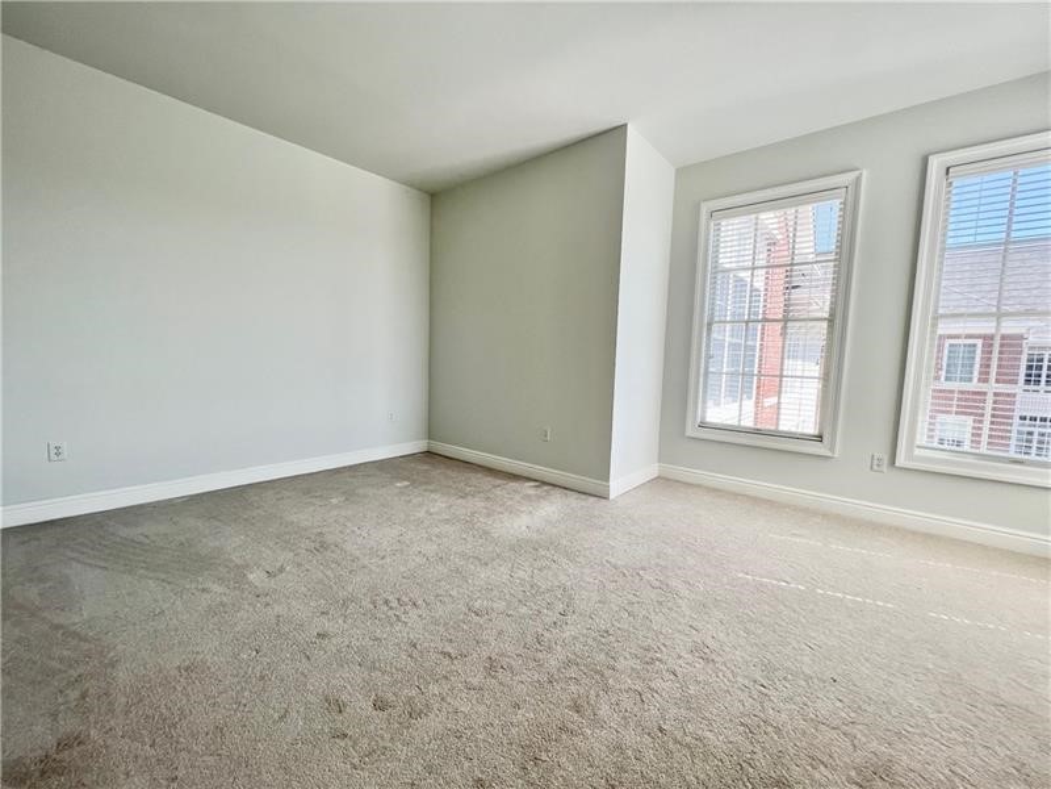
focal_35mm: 13
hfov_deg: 106.2
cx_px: 526
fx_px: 395
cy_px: 394
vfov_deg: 89.9
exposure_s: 1/174
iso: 32
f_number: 1.8
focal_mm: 1.57
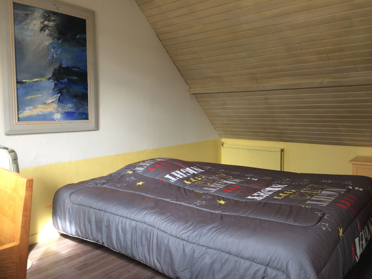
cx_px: 186
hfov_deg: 61.7
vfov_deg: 48.2
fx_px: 312
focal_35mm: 29
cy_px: 140
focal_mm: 4.15
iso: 40
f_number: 2.2
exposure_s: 1/50
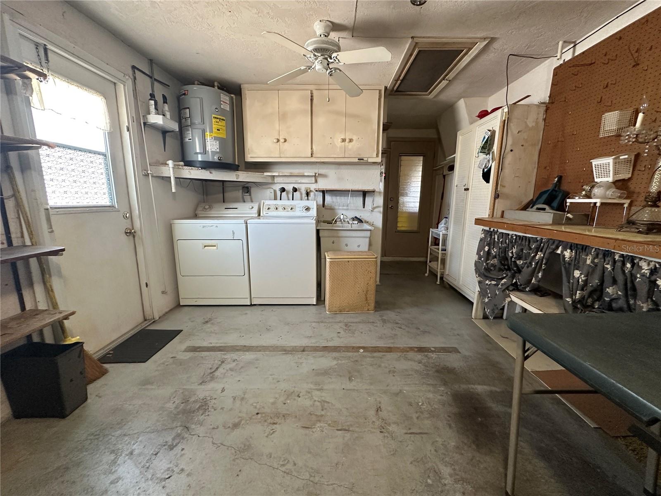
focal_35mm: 14
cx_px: 330
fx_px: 267
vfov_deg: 85.7
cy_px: 248
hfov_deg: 102.1
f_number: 2.2
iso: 400
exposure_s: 1/60
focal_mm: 2.22
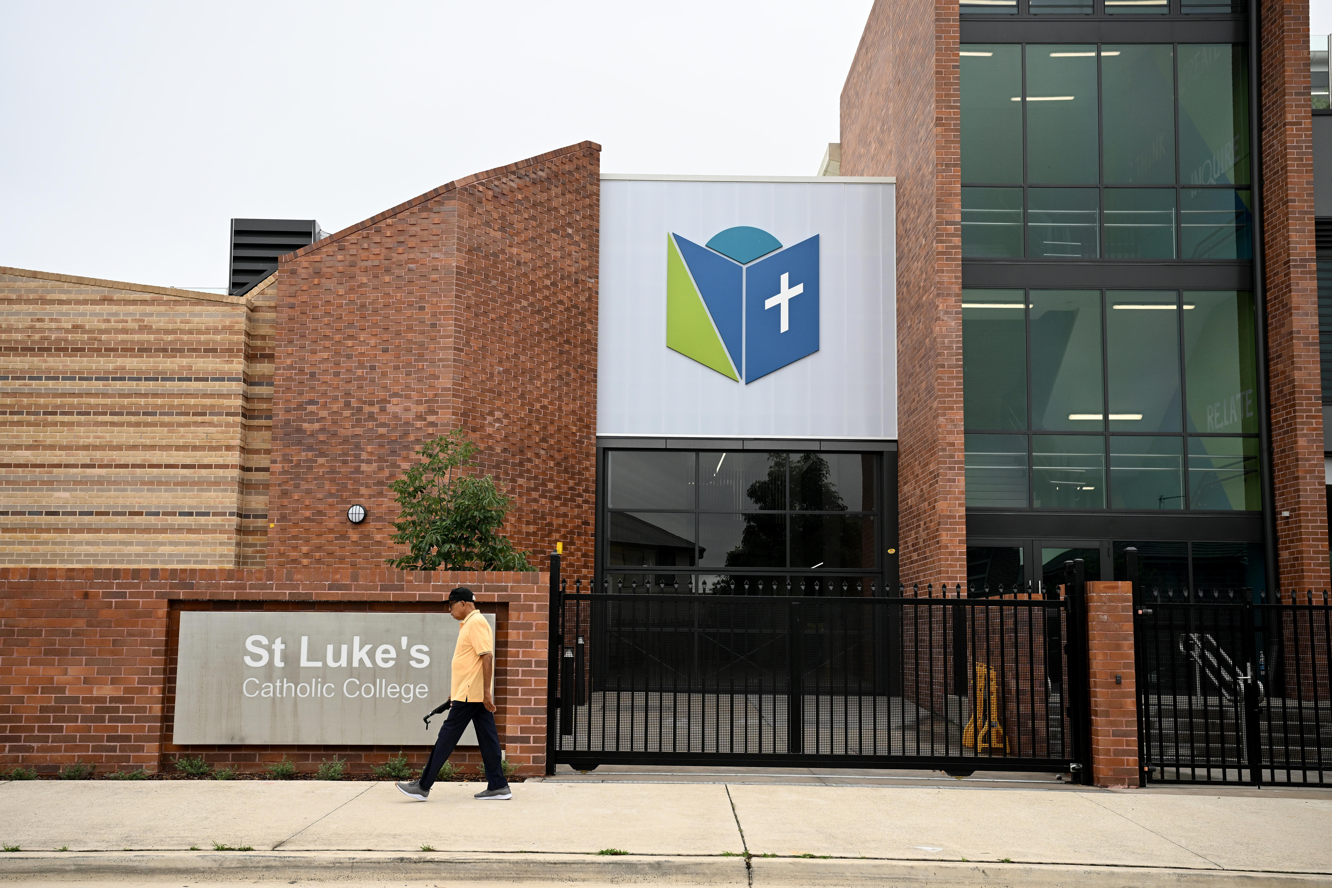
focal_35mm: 42
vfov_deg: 31.9
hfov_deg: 46.4
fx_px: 1554
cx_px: 666
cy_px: 444
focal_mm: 42
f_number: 5
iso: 400
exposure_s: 1/1250
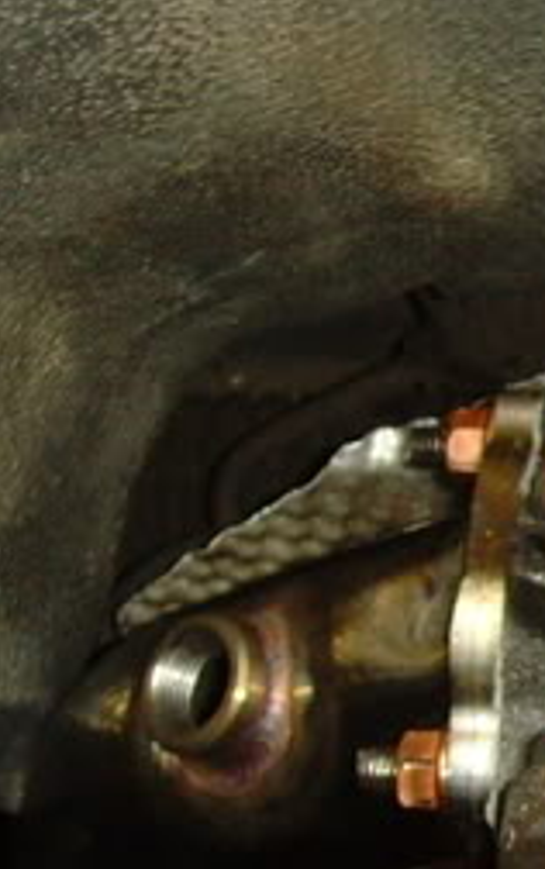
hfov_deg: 9.7
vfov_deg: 15.9
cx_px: 873
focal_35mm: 131
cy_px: 617
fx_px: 3106
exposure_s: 1/45
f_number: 3.5
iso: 200
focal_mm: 6.6
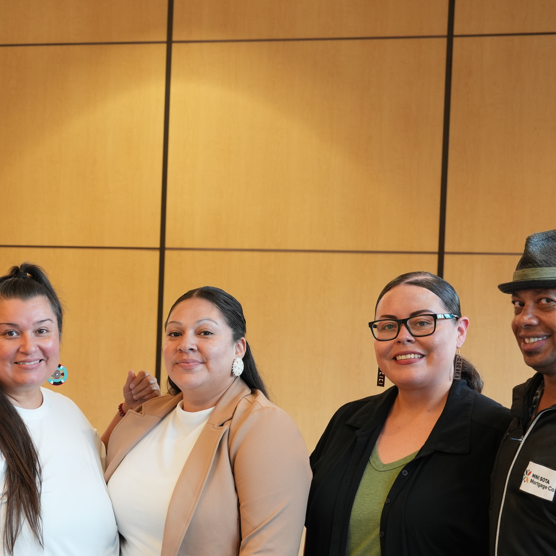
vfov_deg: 14.6
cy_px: 431
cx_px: -52
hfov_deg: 14.3
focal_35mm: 119
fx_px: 2162
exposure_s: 1/20
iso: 500
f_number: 5.6
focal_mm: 50
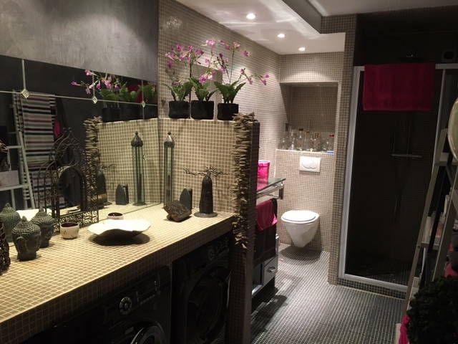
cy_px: 172
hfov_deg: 61.7
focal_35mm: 29
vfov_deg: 48.2
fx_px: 384
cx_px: 229
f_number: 2.2
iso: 160
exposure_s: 1/33
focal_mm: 4.15
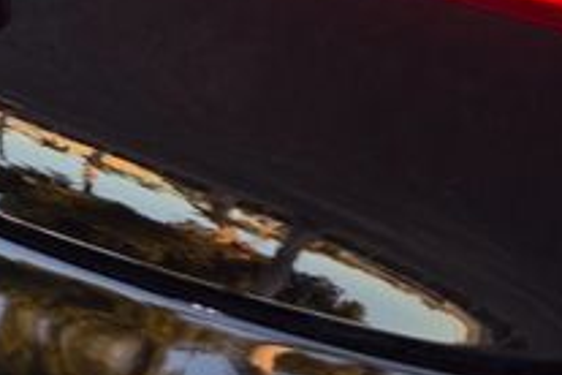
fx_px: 1202
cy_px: -84
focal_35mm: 77
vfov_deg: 16.9
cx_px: 836
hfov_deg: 22.0
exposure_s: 1/186
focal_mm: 6.76
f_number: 1.78
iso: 200
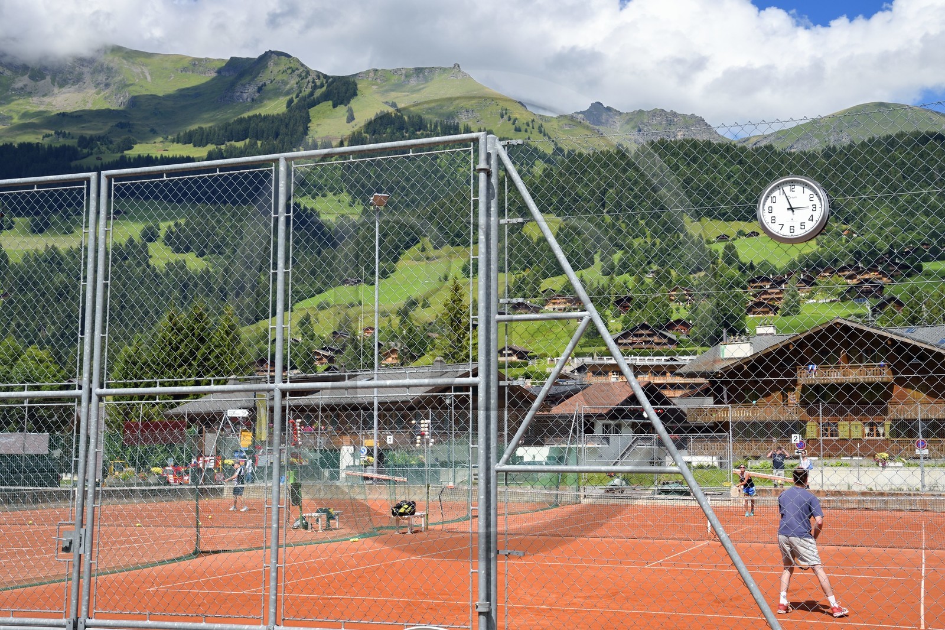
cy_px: 315
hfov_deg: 43.6
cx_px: 472
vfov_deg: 29.9
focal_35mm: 45
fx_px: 1181
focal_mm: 45
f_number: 16
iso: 200
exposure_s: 1/250
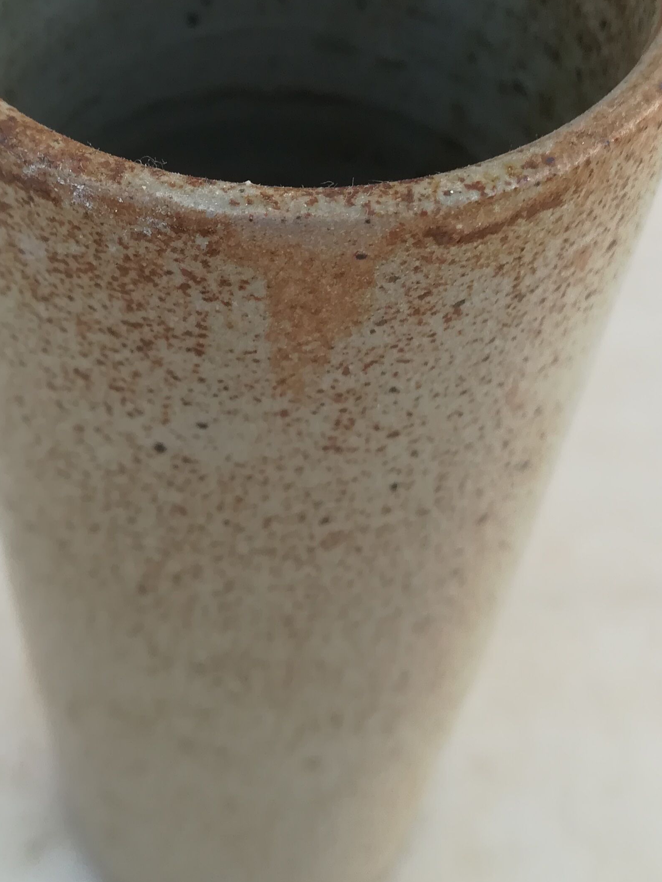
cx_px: 314
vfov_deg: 38.4
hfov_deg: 29.7
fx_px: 1249
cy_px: 285
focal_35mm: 49
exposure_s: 1/100
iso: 100
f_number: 2.2
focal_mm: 3.83
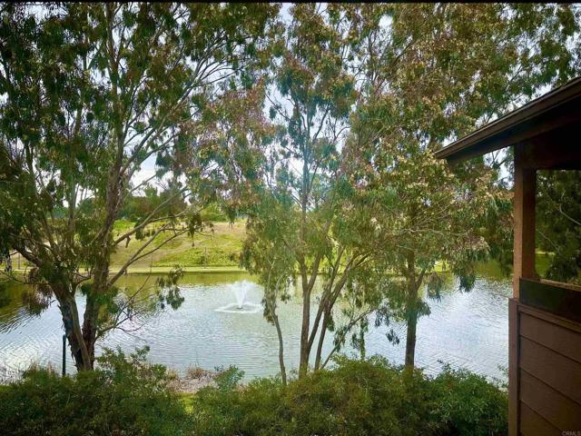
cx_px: 290
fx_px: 403
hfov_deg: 71.6
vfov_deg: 56.8
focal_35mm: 24
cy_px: 218
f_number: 1.78
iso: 80
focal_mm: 6.86
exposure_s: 1/634
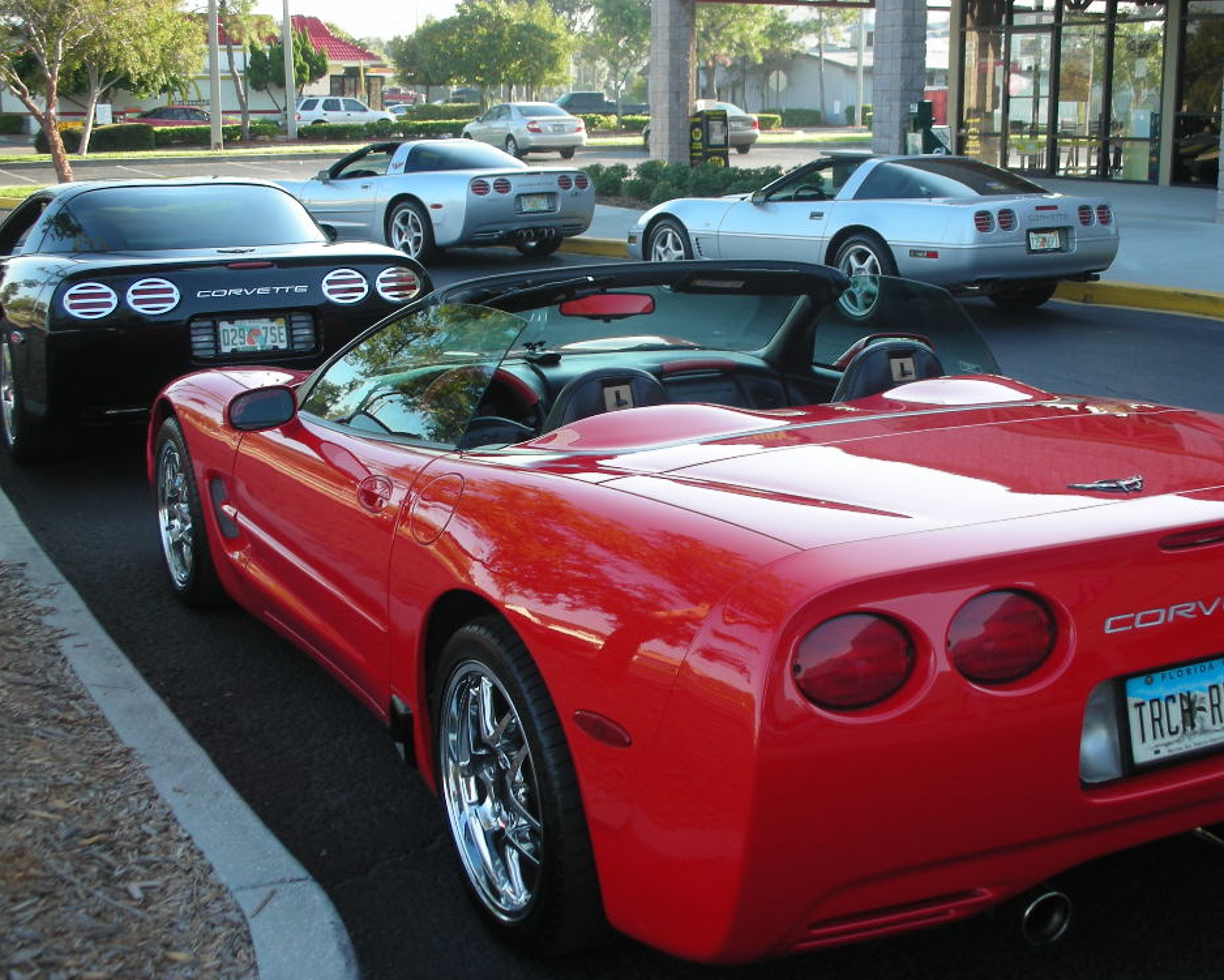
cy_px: 498
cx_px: 638
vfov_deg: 30.9
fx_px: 1776
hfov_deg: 38.0
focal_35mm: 49
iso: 50
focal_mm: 7.7
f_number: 3.5
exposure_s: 1/87.2
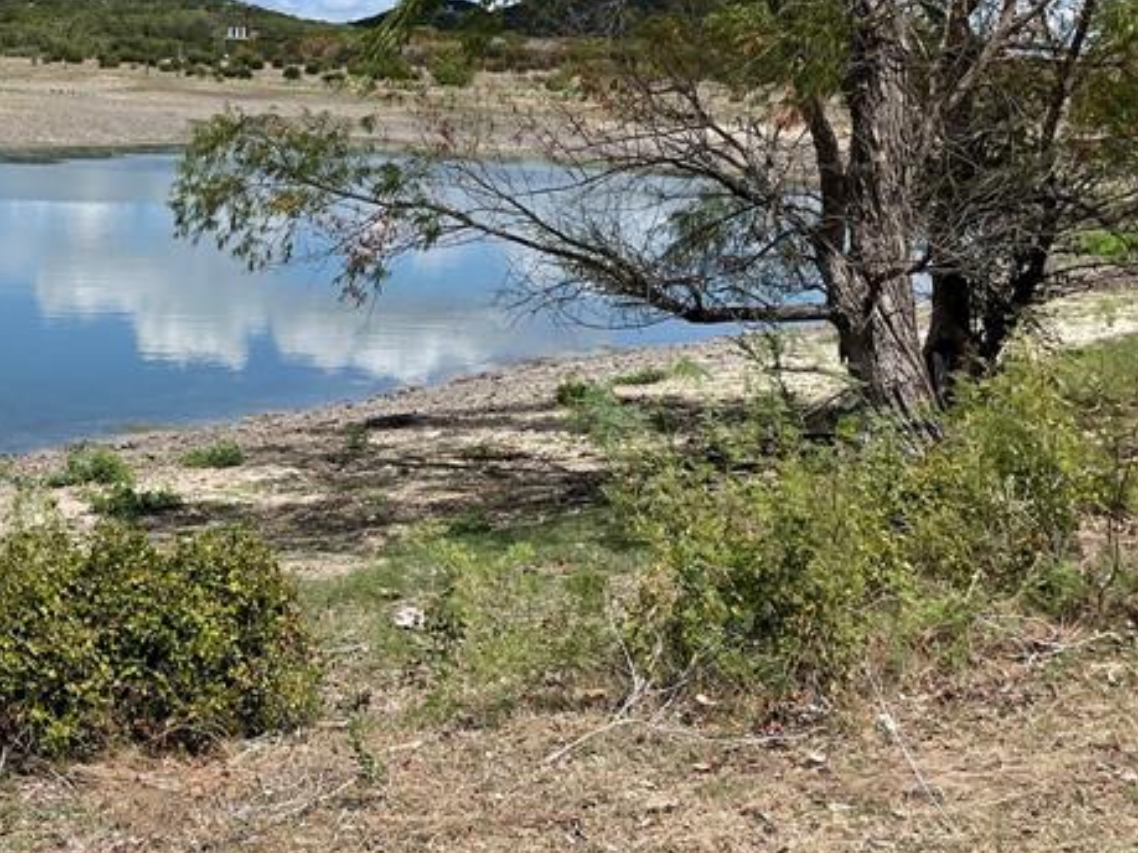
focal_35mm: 58
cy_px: 57
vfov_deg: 24.4
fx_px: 1906
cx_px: 149
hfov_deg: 31.9
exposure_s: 1/4651
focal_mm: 4.2
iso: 32
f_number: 1.6
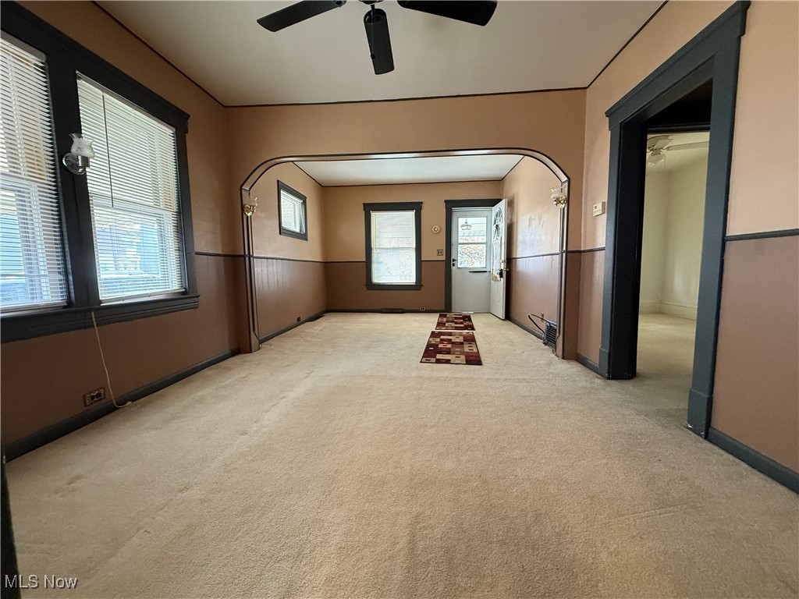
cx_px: 400
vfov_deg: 85.7
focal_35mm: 14
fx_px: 323
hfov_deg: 102.1
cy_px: 300
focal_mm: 2.22
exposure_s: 1/60
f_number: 2.2
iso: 500
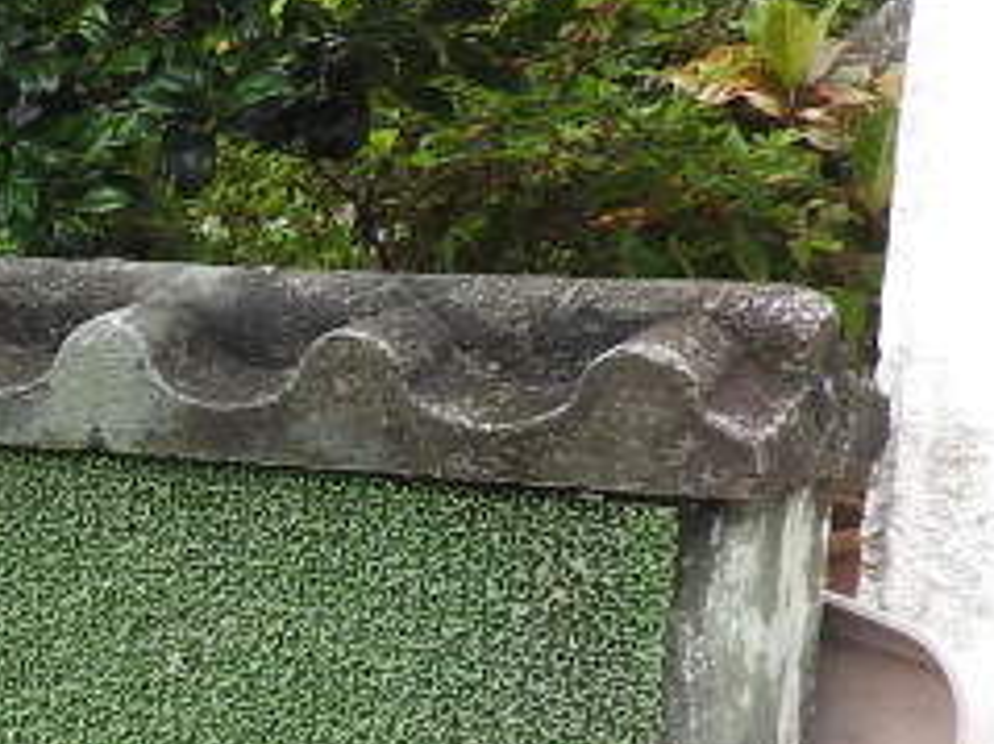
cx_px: -782
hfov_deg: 16.2
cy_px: 707
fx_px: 2956
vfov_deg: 14.2
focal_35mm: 103
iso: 140
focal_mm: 4.3
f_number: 3.3
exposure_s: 1/30
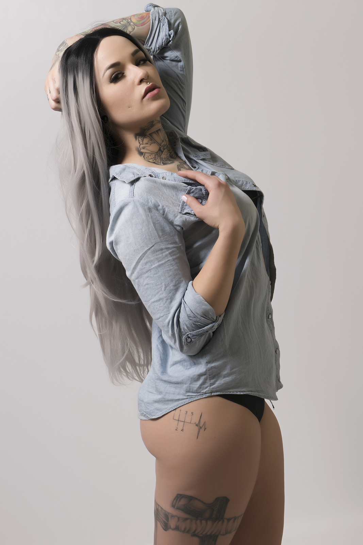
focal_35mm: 75
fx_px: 1134
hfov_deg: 18.2
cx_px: 182
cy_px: 272
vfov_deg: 27.0
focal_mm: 50
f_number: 18
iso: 200
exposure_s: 1/60
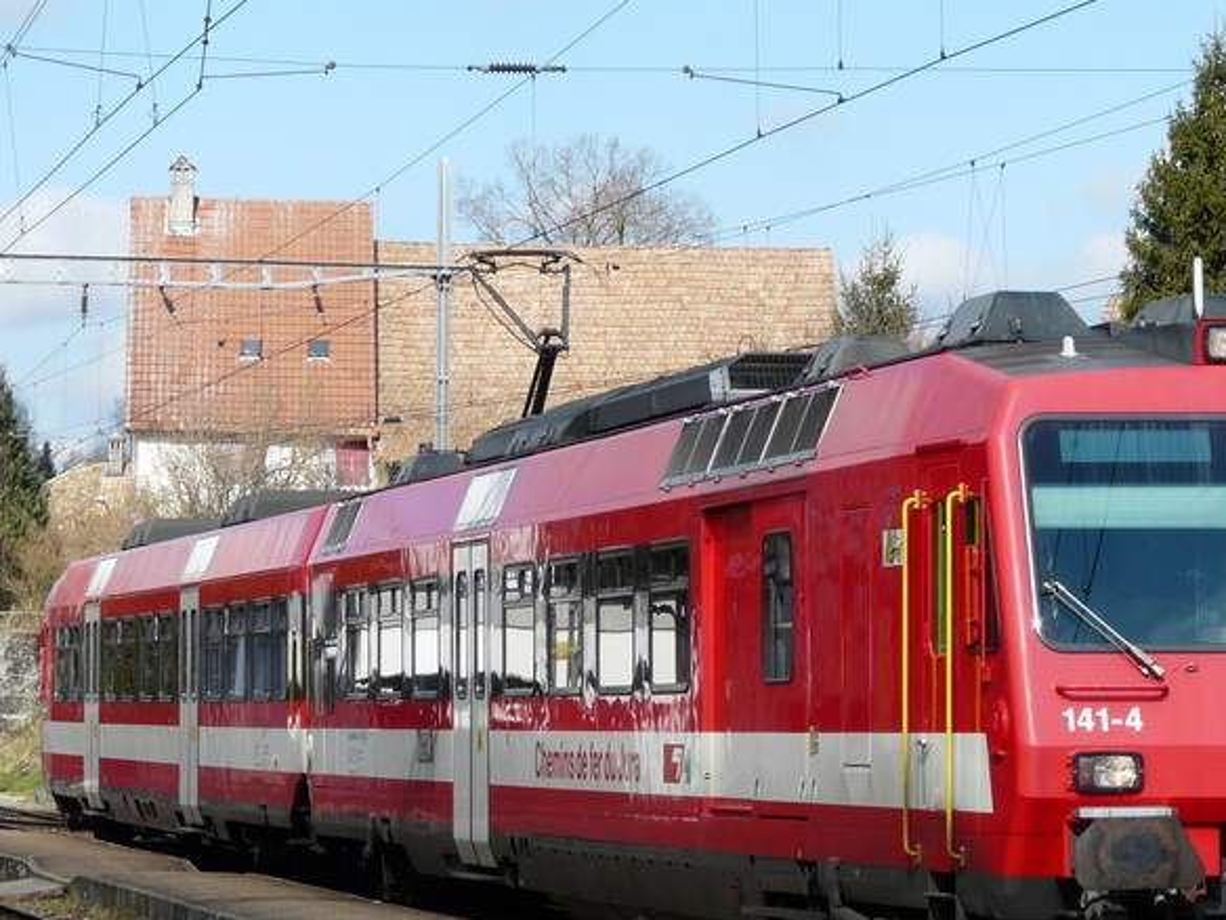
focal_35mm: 161
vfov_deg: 9.2
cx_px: 882
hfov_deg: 12.2
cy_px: 601
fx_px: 5702
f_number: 5.6
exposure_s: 1/400
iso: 100
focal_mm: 15.4
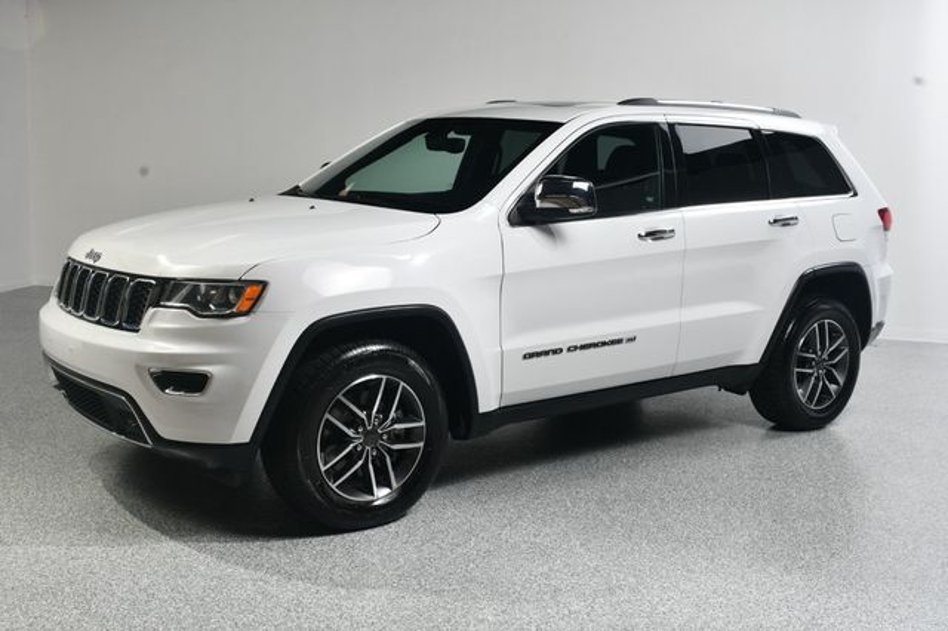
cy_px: 316
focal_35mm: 40
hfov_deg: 48.5
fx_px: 1053
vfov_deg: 33.4
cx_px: 474
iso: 100
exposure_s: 1/160
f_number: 13
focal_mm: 27
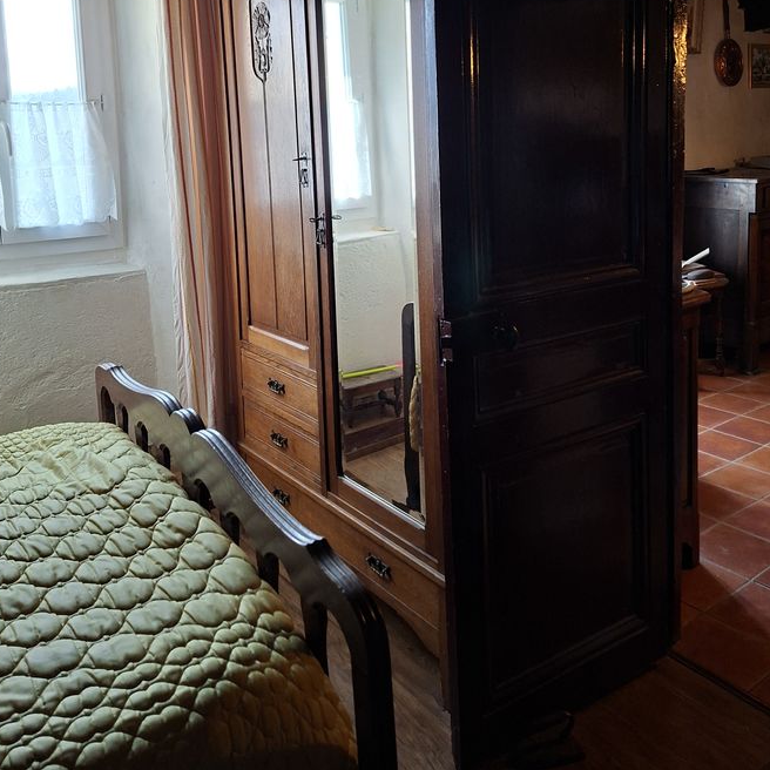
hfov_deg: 52.5
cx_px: 404
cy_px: 212
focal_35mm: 31
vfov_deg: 50.8
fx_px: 780
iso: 320
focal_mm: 5.54
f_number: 1.8
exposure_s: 1/100
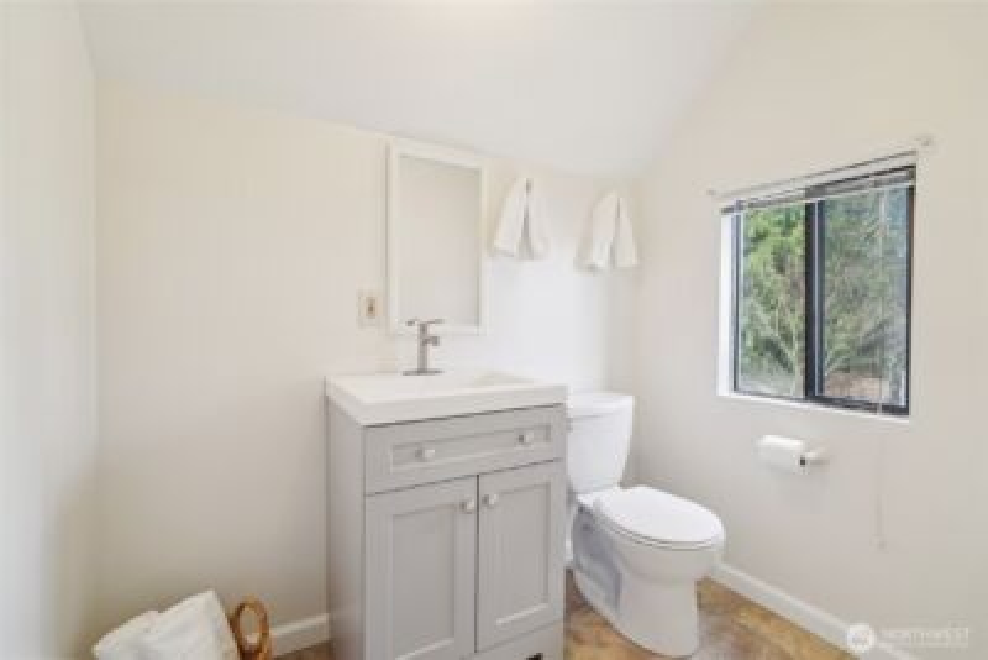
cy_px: 330
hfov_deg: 96.7
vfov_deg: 73.8
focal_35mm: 16
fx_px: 439
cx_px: 494
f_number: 8
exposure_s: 1/50
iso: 1600
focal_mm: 16
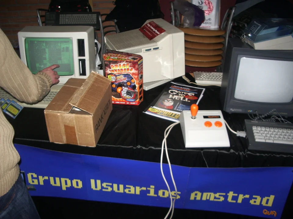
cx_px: 146
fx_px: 296
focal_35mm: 35
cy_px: 110
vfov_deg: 40.7
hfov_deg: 52.6
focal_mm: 5.8
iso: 100
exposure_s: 1/40
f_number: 2.6
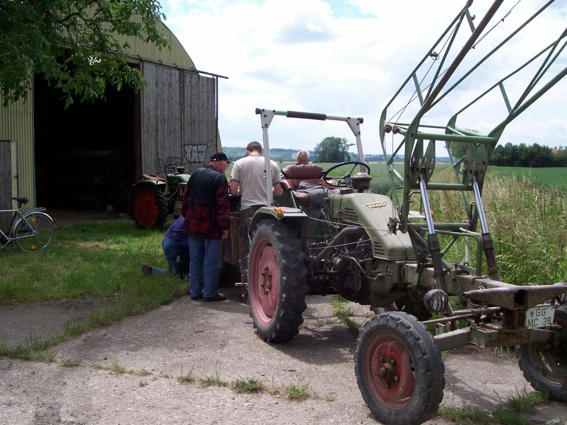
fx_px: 655
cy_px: 228
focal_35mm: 40
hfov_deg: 46.8
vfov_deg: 35.9
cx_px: 304
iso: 80
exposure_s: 1/390
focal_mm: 5.6
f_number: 5.1
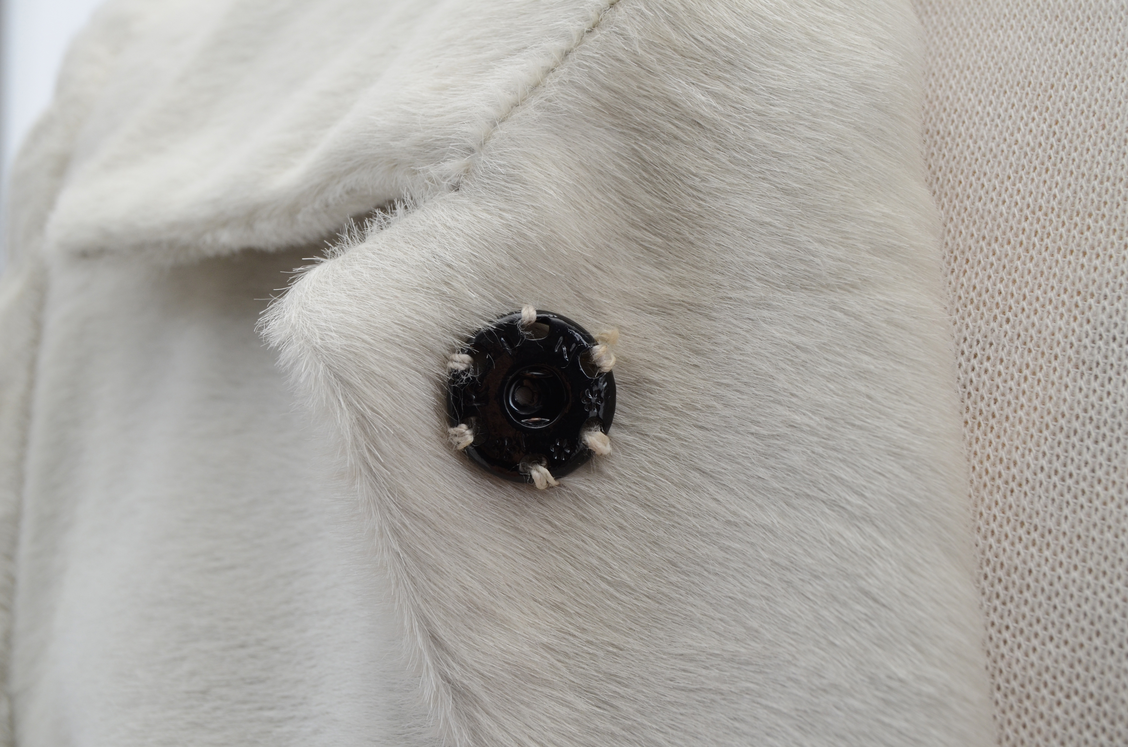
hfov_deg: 32.0
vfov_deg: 21.5
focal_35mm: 63
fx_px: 1970
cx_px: 564
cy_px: 374
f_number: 13
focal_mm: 42
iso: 400
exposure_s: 1/125
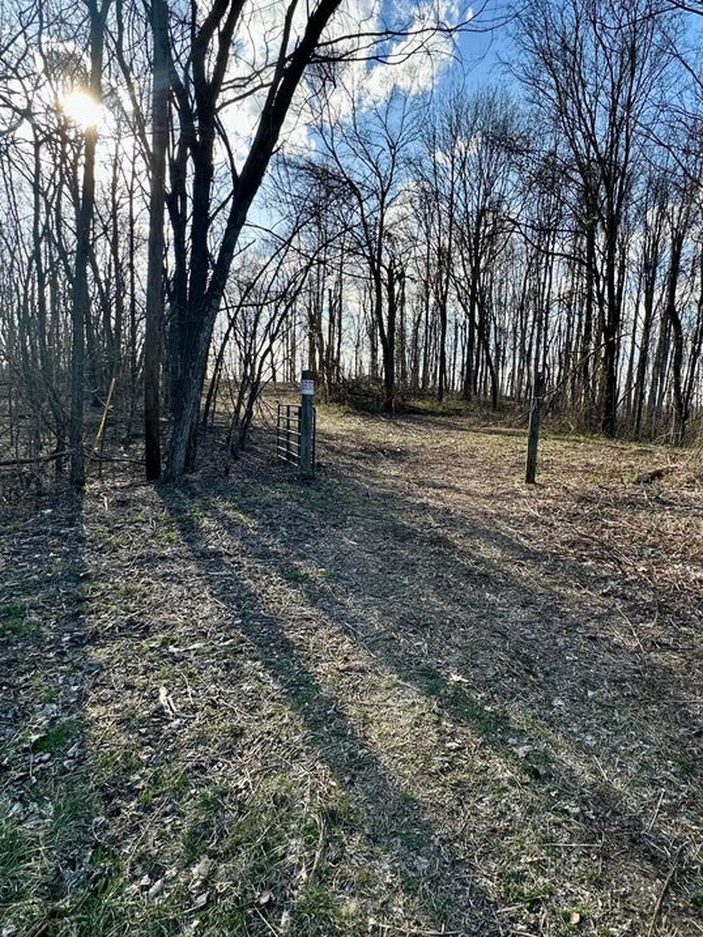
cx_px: 435
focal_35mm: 20
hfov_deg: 65.1
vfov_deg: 81.7
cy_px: 472
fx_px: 541
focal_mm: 2.22
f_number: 2.2
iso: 40
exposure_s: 1/584
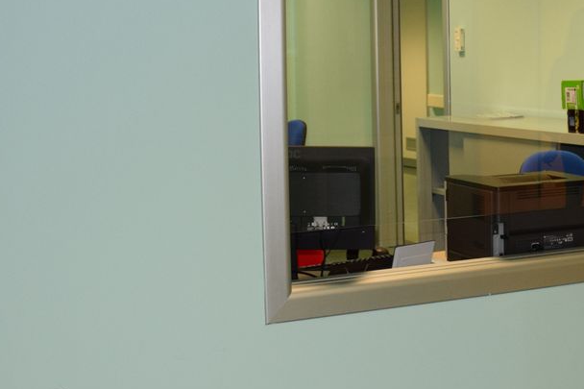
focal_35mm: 71
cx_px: 546
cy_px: 122
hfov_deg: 27.3
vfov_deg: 19.1
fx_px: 1151
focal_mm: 18
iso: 800
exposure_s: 1/100
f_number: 5
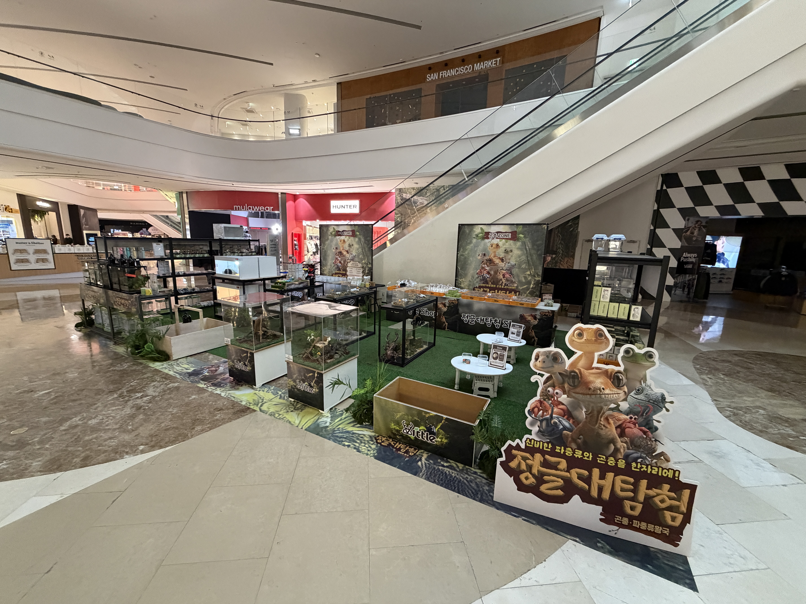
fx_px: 326
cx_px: 403
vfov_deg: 85.7
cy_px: 302
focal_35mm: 14
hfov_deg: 102.1
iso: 640
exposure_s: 1/60
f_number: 2.2
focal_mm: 2.22
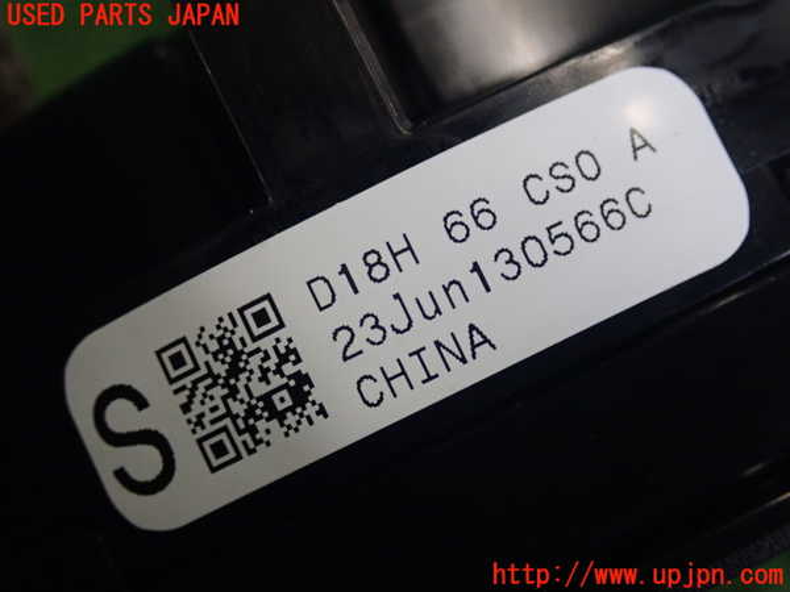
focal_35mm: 57
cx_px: 395
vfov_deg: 25.7
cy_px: 296
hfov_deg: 33.8
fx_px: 1301
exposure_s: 1/60
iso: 800
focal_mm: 10.29
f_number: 3.5
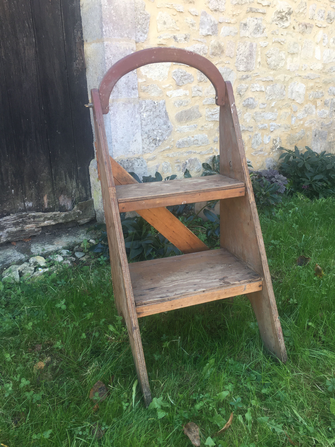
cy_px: 224
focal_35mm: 29
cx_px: 168
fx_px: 374
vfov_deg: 61.7
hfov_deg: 48.2
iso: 32
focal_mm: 4.15
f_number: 2.2
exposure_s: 1/100
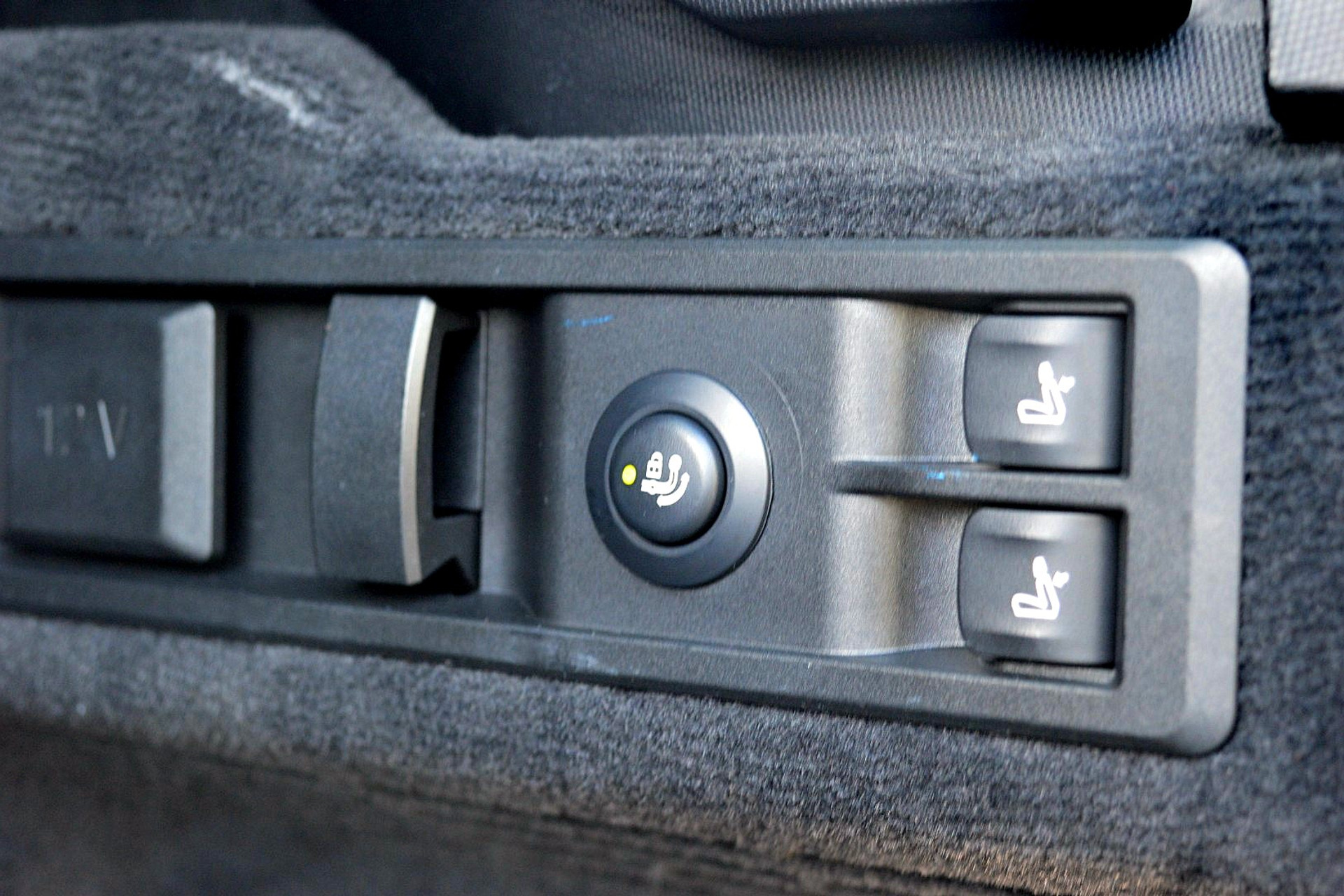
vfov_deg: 20.2
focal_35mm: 68
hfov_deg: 29.9
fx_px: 2520
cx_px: 672
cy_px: 448
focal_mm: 45
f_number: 5
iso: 800
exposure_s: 1/25
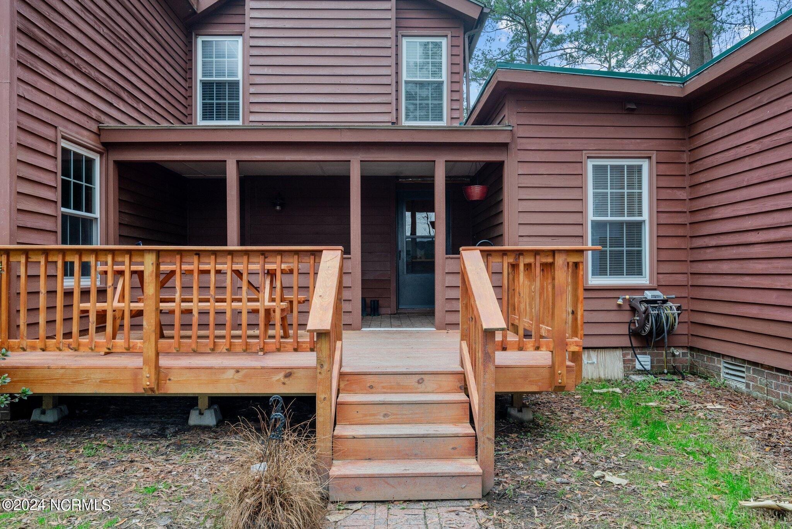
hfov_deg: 71.5
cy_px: 264
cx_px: 396
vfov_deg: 51.3
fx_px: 550
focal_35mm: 25
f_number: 8
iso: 400
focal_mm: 25
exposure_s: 1/50
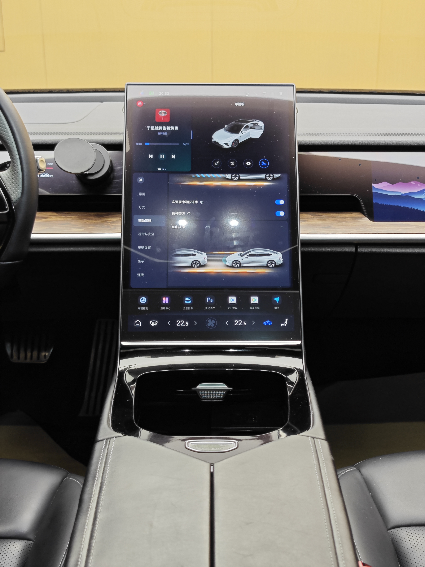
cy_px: 284
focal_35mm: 46
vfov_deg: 41.2
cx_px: 212
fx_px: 753
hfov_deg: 31.5
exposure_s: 1/24
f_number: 1.9
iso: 160
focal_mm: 8.7
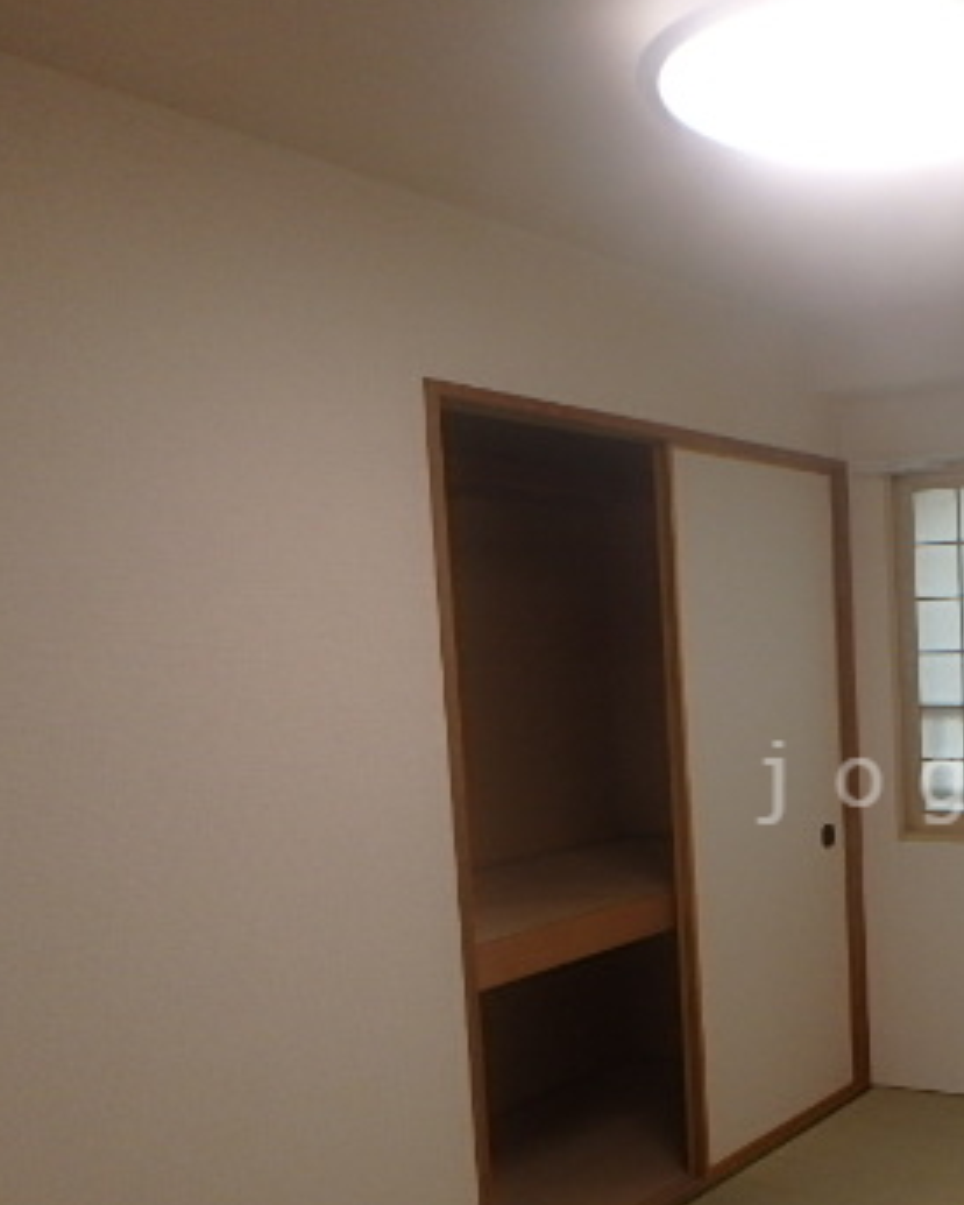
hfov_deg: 35.0
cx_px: 995
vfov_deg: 47.3
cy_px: 782
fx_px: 1355
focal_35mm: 38
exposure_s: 1/60
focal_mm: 3.7
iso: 160
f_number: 3.5
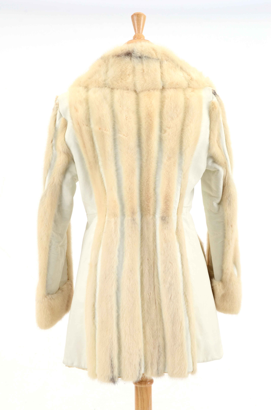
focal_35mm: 87
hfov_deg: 15.6
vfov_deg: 23.4
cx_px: 136
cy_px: 205
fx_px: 987
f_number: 10
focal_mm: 58
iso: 160
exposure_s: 1/60
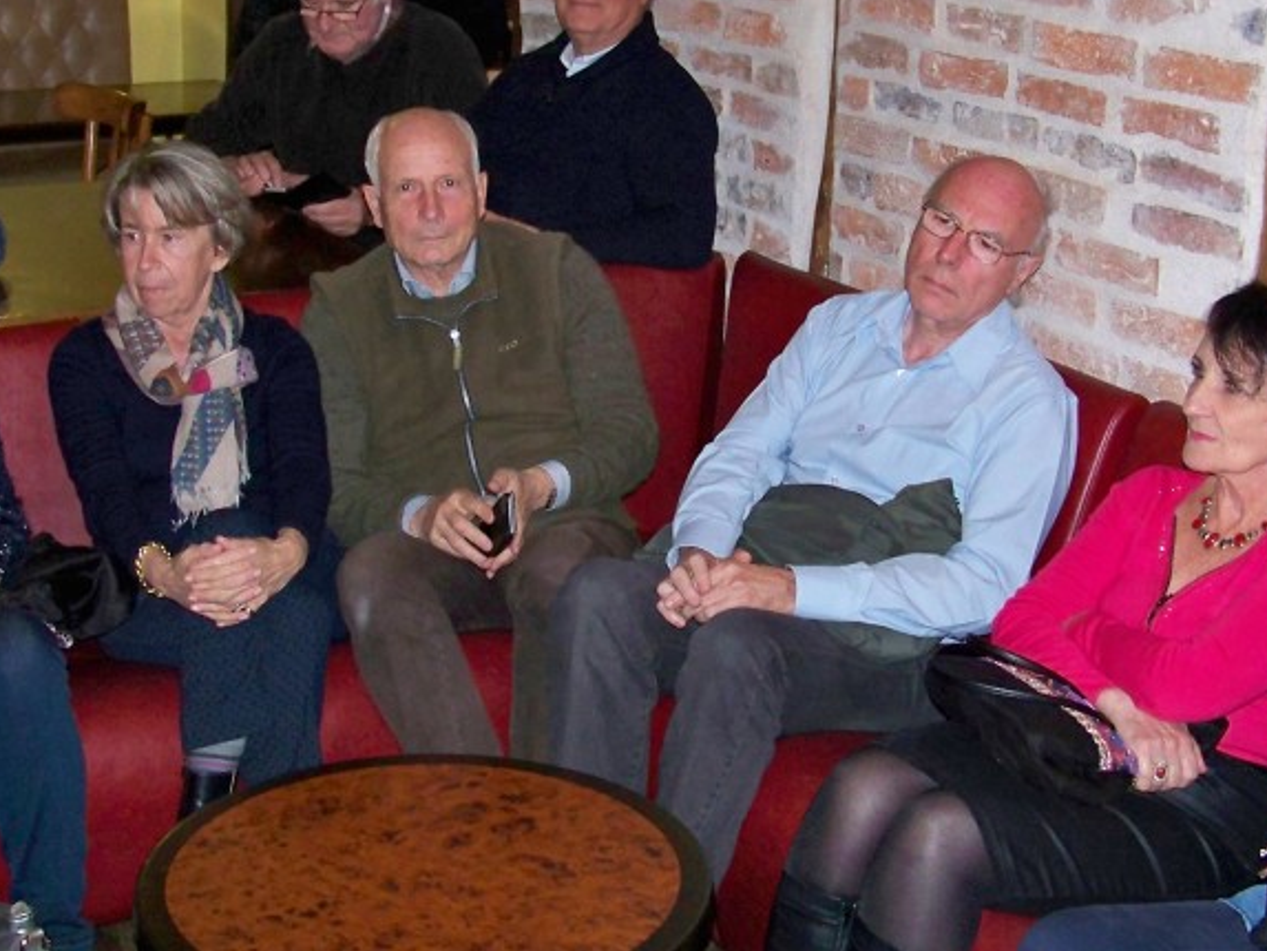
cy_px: 458
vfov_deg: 24.8
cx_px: 663
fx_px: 2160
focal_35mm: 59
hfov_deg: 32.7
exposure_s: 1/30
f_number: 2.8
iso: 200
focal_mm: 5.85
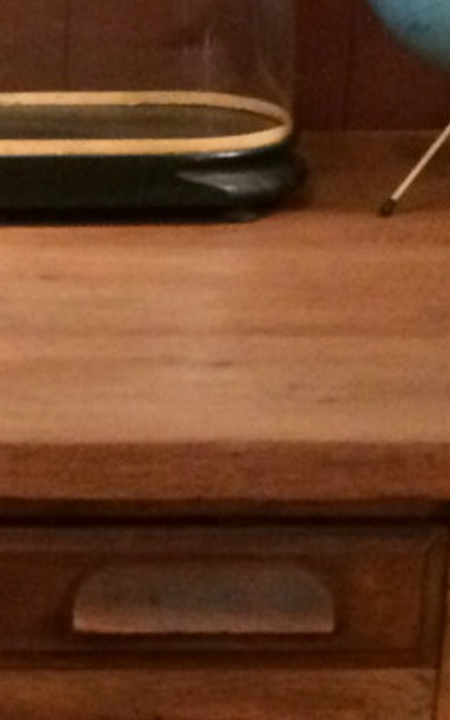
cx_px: -63
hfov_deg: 10.2
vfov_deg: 16.3
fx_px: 2491
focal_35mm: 127
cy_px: 579
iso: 400
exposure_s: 1/17
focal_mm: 4.15
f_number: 2.2
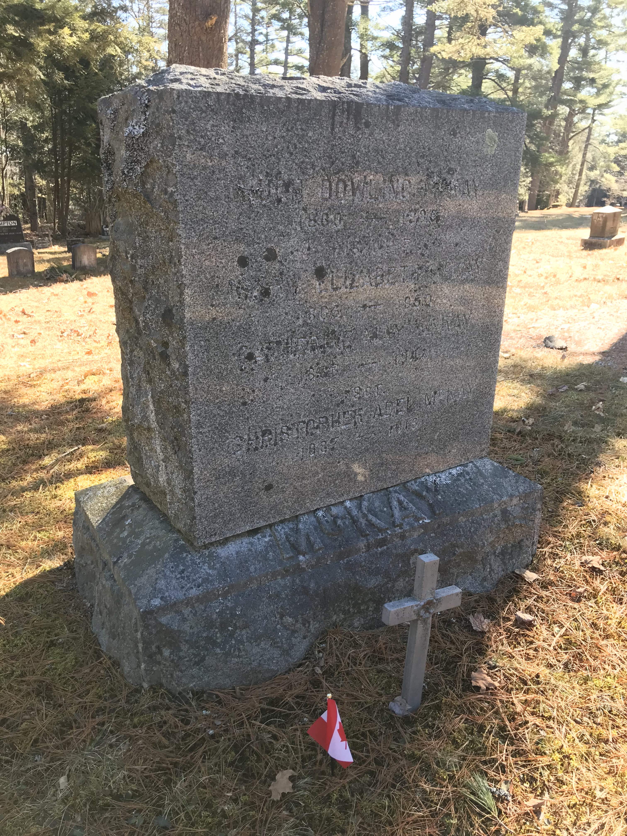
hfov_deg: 49.7
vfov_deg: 63.4
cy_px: 418
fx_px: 676
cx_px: 314
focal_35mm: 28
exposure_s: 1/120
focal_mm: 3.99
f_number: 1.8
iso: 20
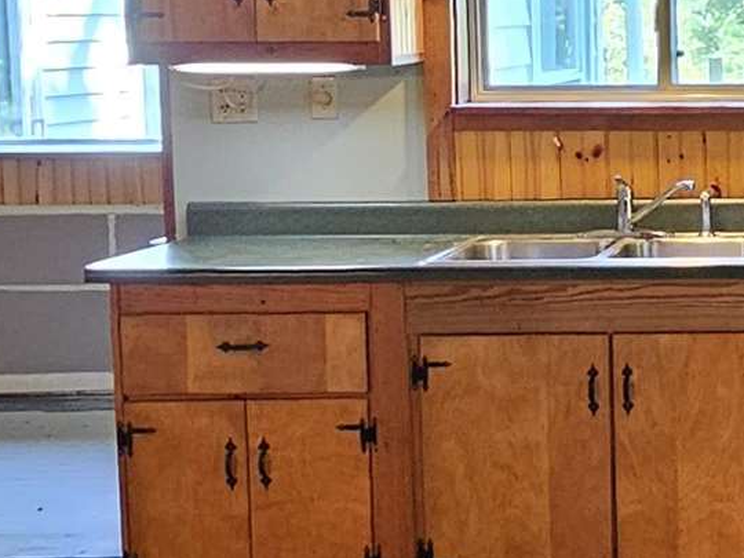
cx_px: 996
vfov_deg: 19.8
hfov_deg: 23.1
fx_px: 1590
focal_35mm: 74
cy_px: 146
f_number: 2.2
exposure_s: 1/30
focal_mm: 2.2
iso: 500
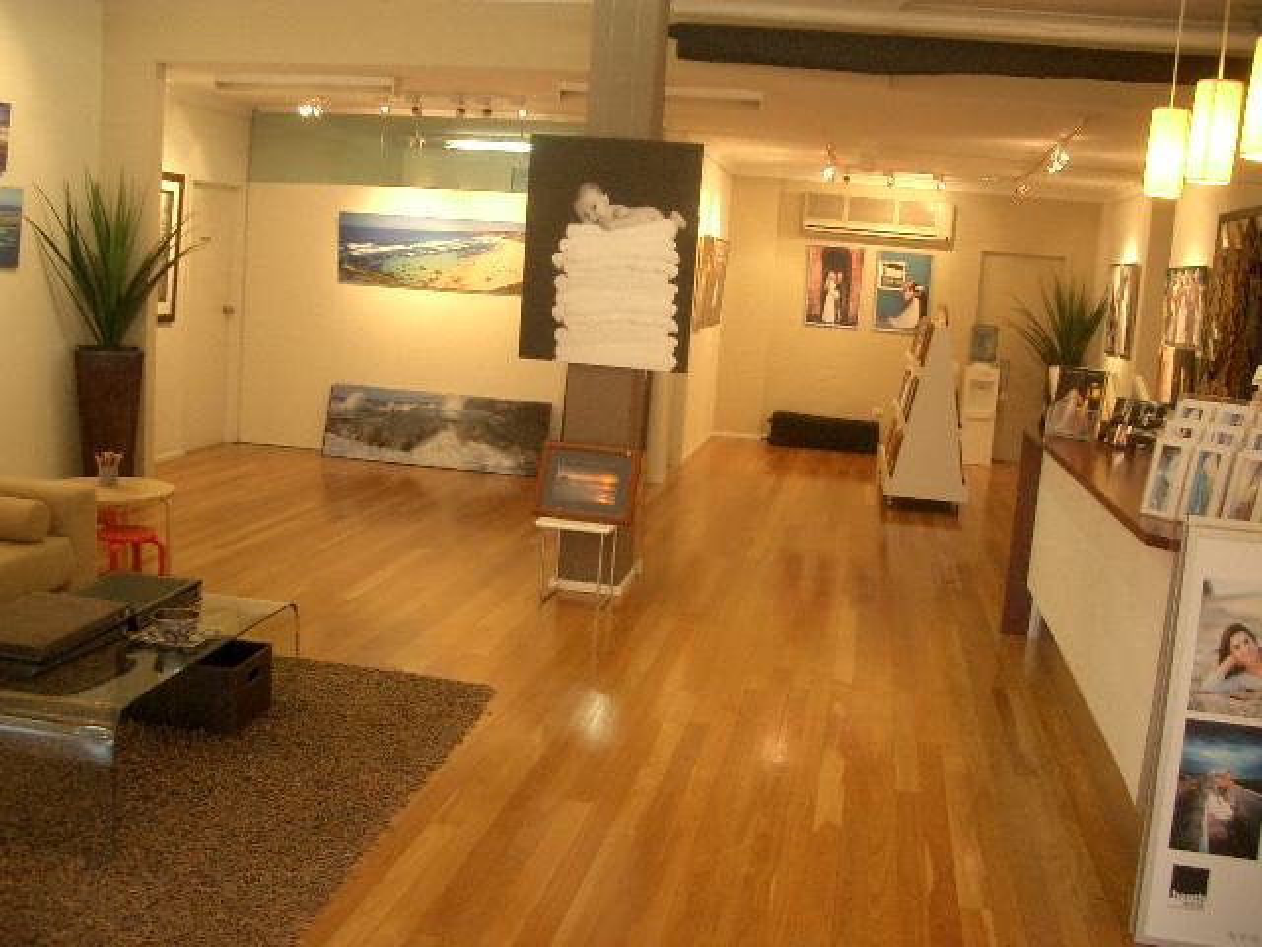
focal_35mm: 35
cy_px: 474
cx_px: 631
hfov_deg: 52.6
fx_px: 1276
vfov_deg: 40.7
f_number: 2.6
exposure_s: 1/50
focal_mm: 5.8
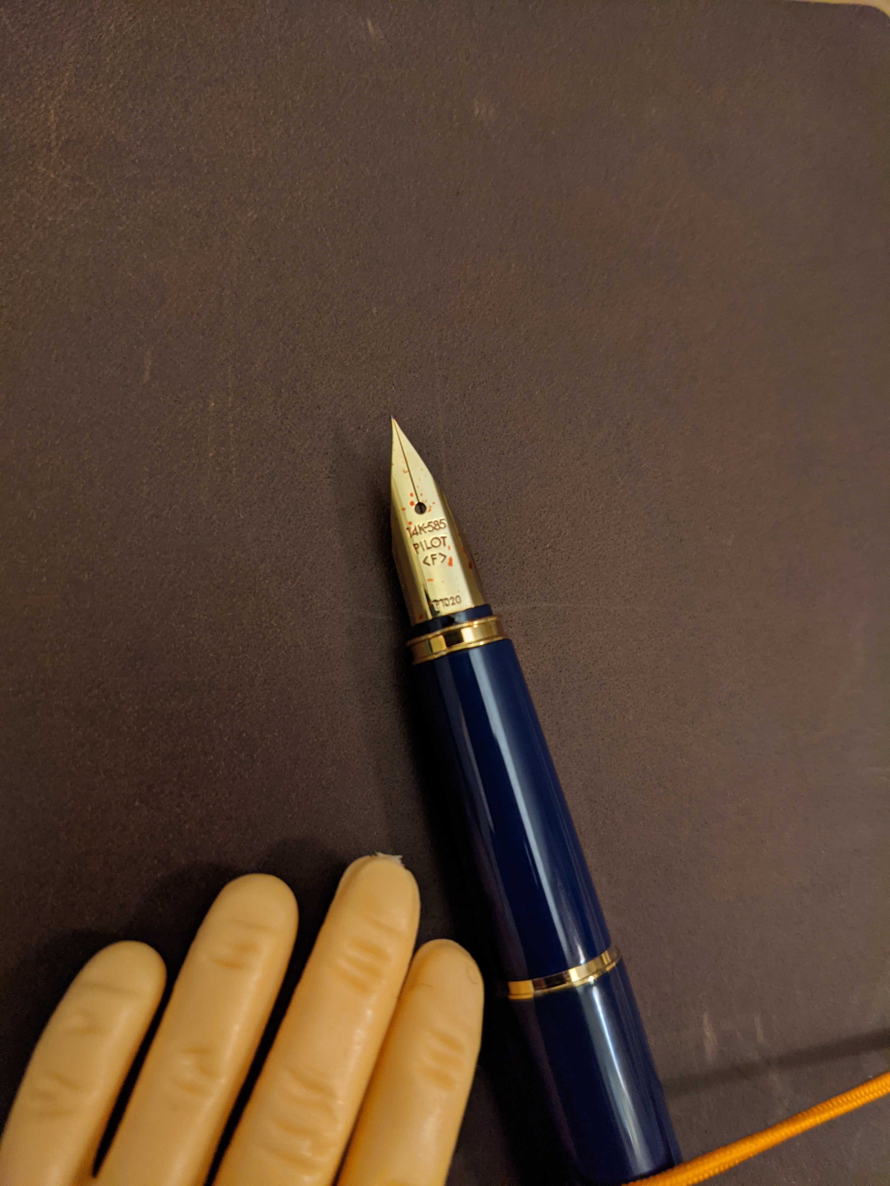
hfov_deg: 51.4
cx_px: 445
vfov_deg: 65.3
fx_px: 926
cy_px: 593
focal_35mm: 27
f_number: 1.73
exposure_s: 1/24
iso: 236
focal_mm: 4.38
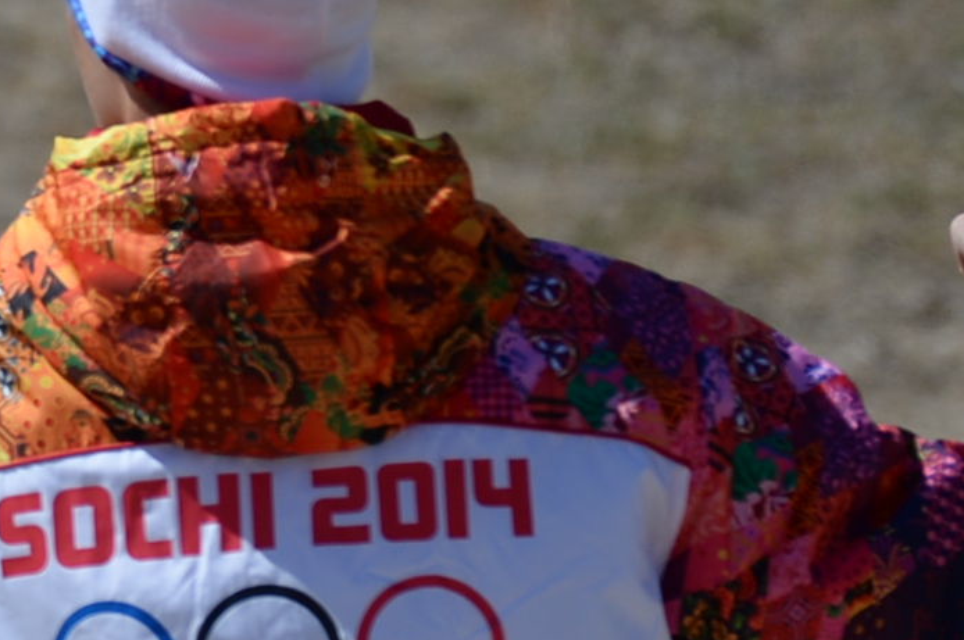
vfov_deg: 0.6
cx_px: -670
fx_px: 56942
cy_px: -107
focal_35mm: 2129
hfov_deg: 1.0
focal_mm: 400
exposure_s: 1/3200
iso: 125
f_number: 3.5
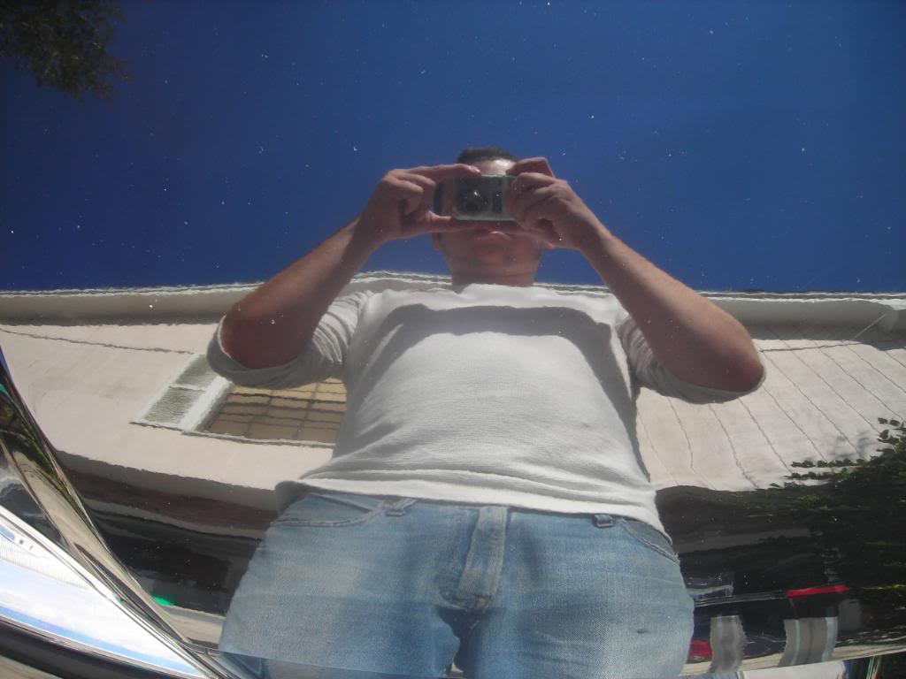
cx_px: 453
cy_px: 340
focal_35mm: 38
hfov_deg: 49.0
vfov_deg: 37.7
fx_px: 995
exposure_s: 1/71.1
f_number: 3.2
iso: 50
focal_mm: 6.3
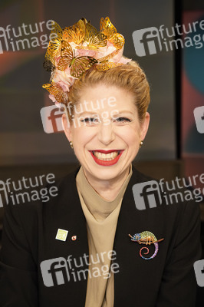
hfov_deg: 21.2
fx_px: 545
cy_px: 154
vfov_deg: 31.4
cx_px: 102
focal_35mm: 64
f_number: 5.6
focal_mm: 64
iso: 2000
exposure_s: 1/125
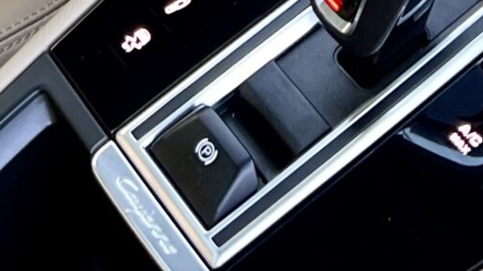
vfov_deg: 7.4
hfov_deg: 15.1
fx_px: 1818
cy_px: -575
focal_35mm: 142
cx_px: 247
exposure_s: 1/121
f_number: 1.5
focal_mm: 5.7
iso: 100
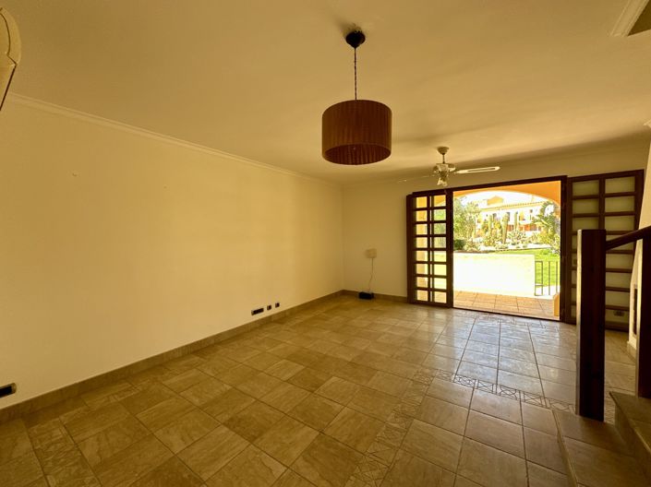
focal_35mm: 14
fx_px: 263
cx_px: 326
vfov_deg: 85.6
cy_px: 244
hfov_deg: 102.1
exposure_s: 1/121
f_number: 2.2
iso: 50
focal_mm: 2.22
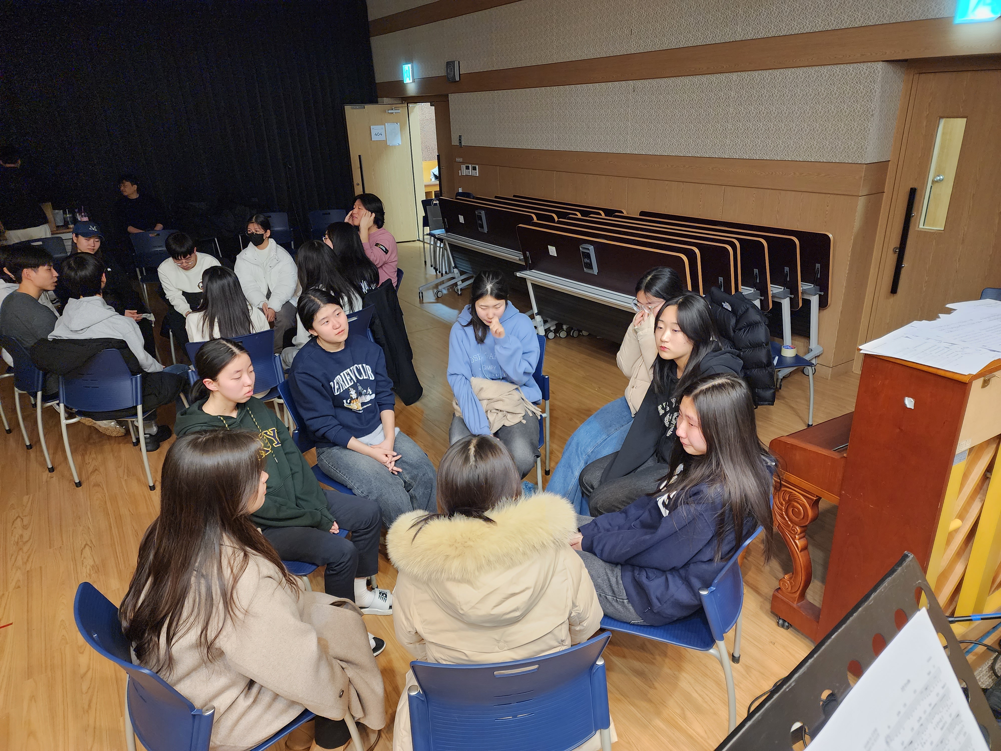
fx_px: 665
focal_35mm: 23
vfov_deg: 58.9
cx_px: 500
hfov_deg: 73.9
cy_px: 376
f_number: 1.8
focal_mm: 6.4
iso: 640
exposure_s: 1/60
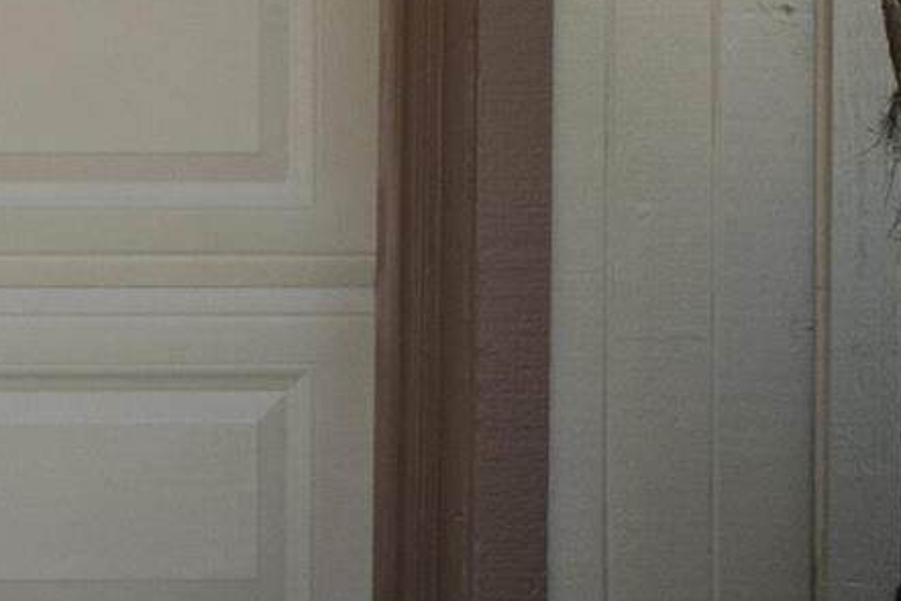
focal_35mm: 162
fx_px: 4056
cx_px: -760
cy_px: -298
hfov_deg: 11.7
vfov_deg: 8.3
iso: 2000
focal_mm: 35
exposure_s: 1/400
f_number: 8
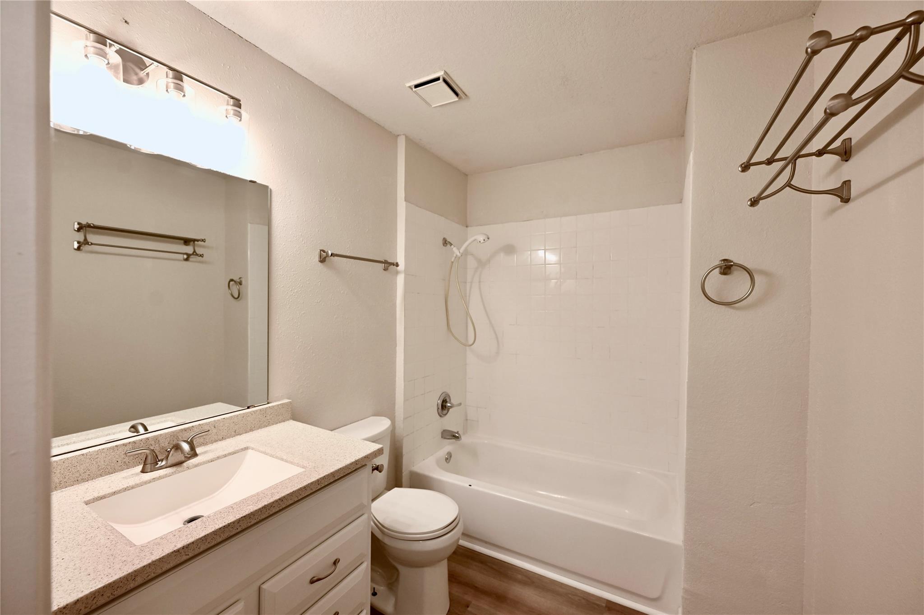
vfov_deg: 81.1
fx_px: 359
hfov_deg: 104.3
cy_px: 308
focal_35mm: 14
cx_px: 462
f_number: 5
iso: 640
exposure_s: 1/100
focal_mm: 14
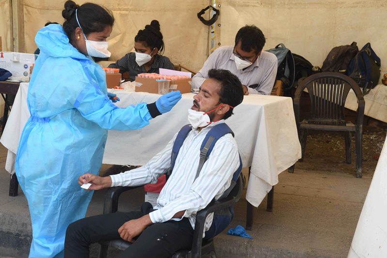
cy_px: 129
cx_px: 194
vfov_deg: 21.6
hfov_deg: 31.9
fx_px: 677
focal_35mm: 63
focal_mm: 42
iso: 500
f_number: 6.3
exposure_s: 1/500
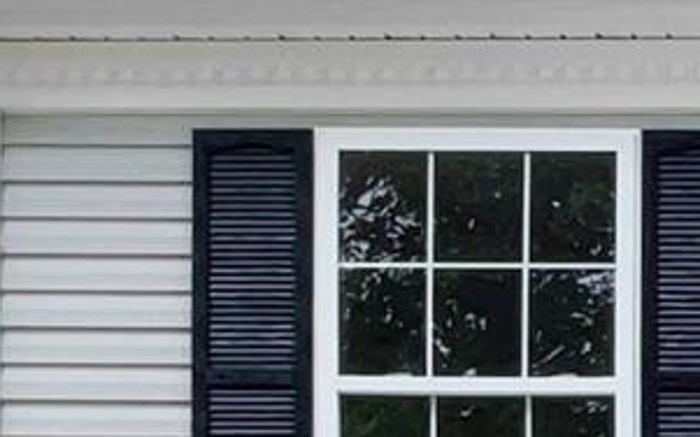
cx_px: 1295
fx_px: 3986
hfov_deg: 9.5
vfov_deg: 6.2
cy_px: 776
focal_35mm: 209
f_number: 1.8
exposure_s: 1/770
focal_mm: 3
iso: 16
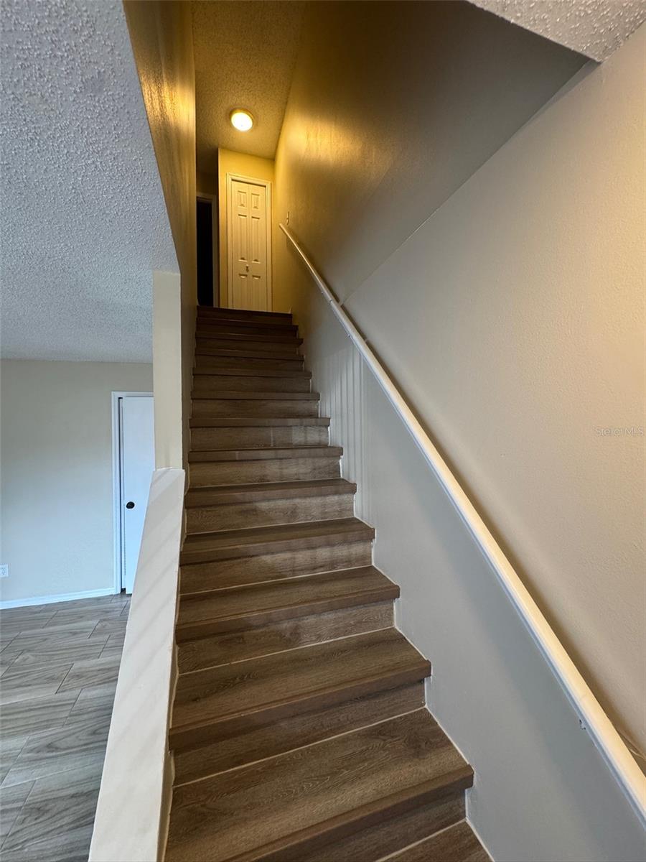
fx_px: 348
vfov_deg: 102.1
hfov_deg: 85.7
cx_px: 323
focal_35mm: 14
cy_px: 431
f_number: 2.2
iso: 200
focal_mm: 2.22
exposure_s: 1/60
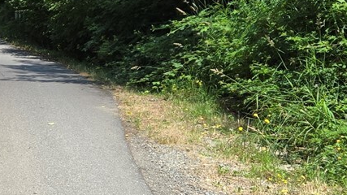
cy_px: 50
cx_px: -50
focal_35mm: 94
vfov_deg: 12.8
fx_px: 865
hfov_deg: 21.3
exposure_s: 1/929
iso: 25
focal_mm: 5.4
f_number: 1.8
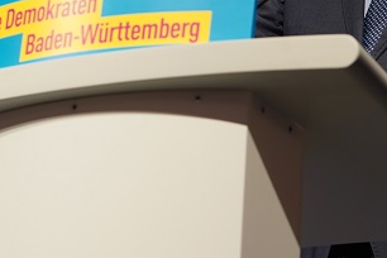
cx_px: 226
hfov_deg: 5.2
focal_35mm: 395
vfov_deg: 3.5
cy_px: -17
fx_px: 4246
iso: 800
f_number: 4.5
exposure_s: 1/160
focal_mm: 151
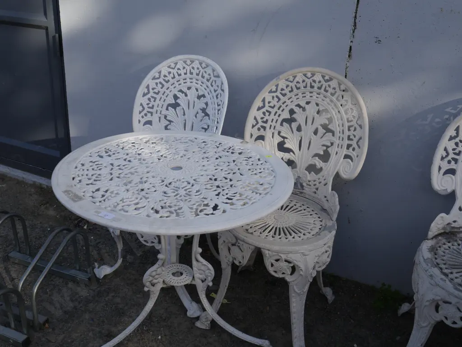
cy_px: 174
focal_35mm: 34
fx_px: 454
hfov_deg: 53.9
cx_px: 231
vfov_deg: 41.8
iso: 200
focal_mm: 17
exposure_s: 1/320
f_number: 7.1
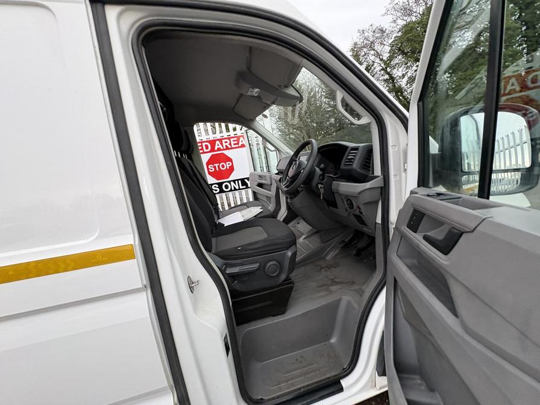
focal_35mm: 14
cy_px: 202
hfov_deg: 102.1
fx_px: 218
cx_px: 270
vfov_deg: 85.7
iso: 160
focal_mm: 2.22
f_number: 2.2
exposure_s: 1/99
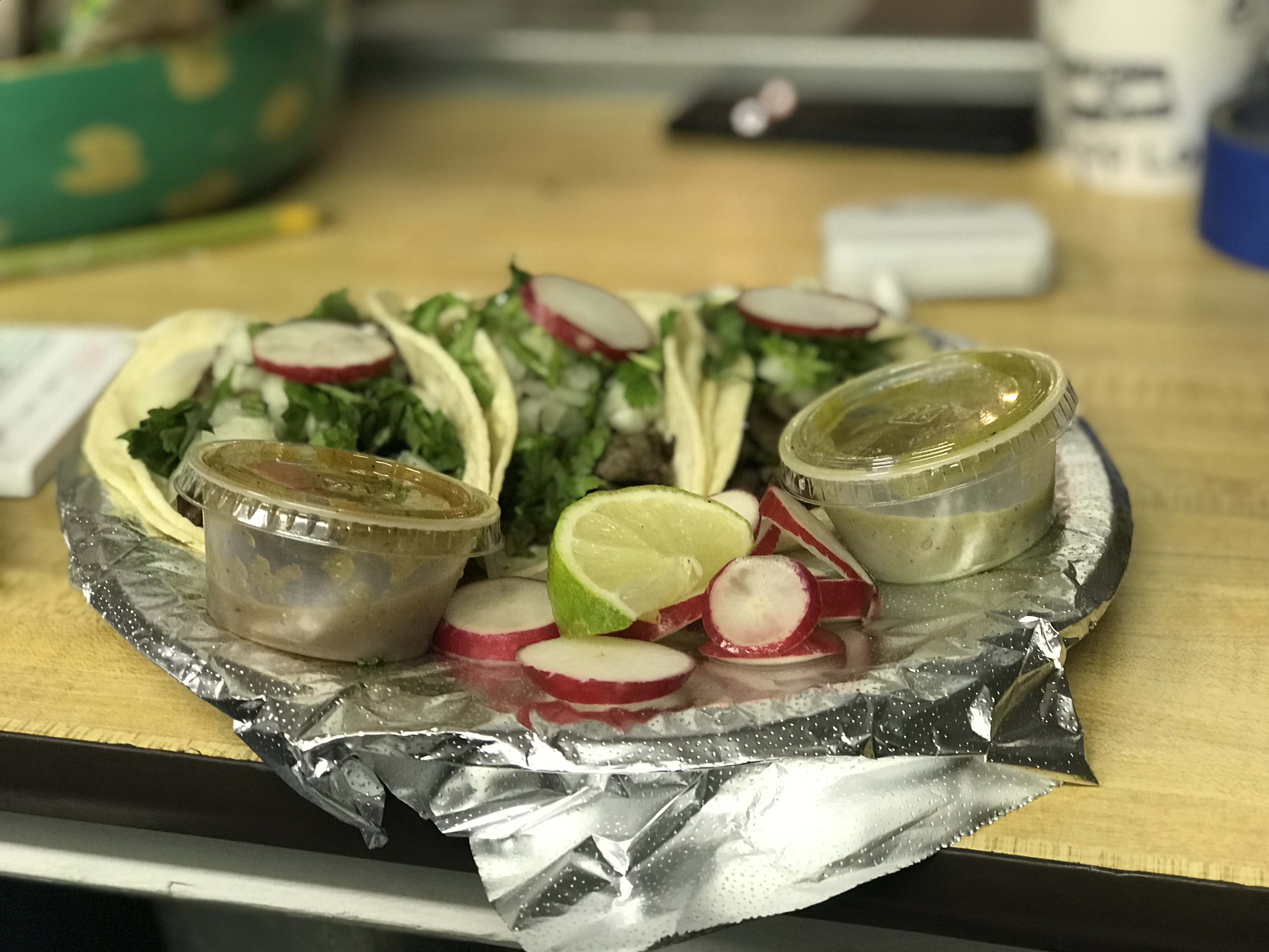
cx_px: 634
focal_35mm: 57
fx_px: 2090
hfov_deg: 33.8
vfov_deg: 25.7
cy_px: 476
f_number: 2.8
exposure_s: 1/60
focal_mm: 6.6
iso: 250
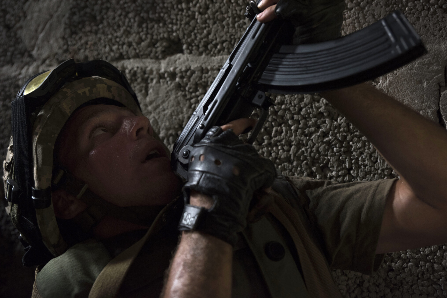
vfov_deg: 33.4
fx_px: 497
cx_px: 224
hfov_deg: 48.4
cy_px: 149
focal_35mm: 40
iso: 1000
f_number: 3.5
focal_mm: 40
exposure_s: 1/125
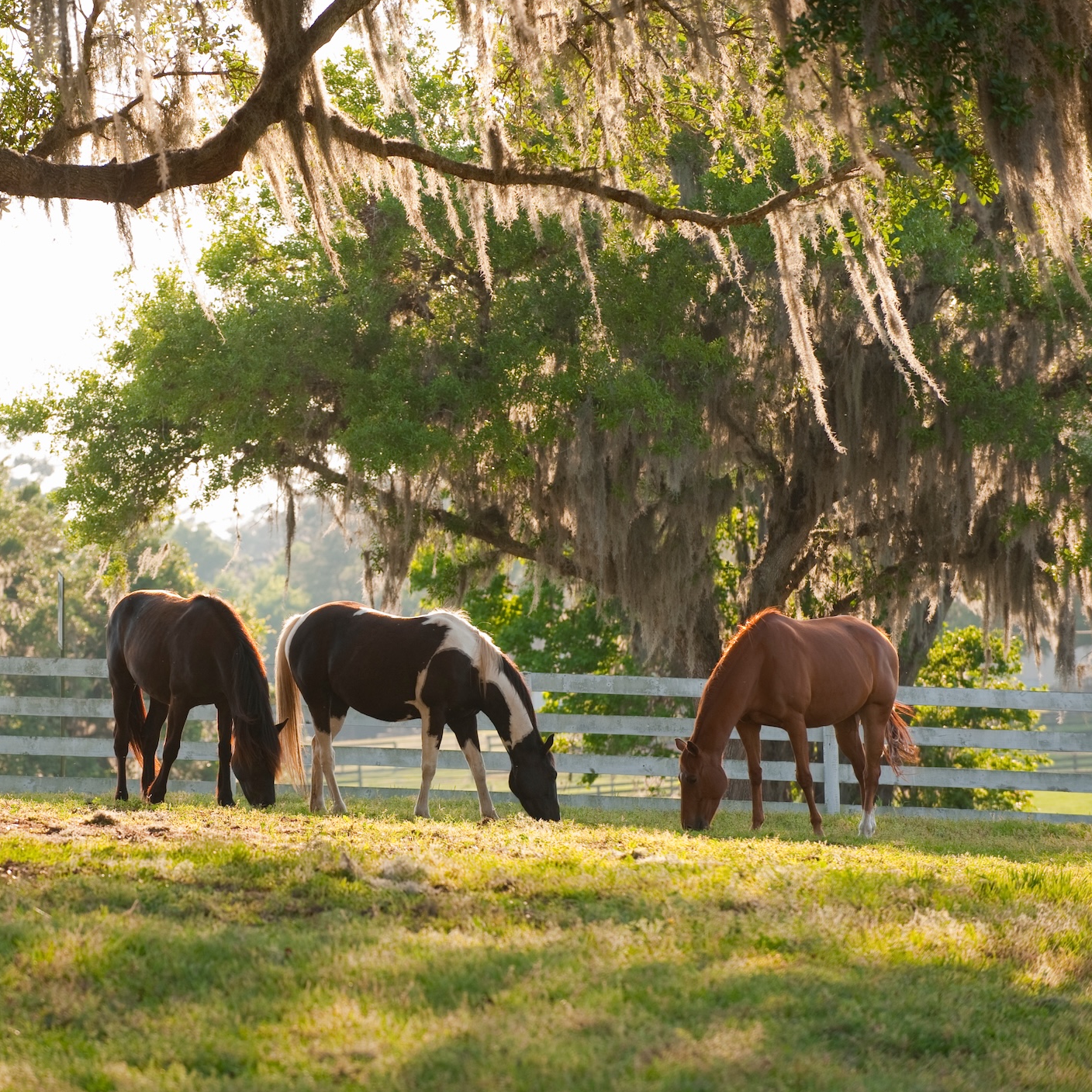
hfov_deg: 7.6
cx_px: 315
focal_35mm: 231
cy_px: 547
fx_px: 8244
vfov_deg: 7.6
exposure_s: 1/320
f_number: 5.6
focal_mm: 180
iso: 400
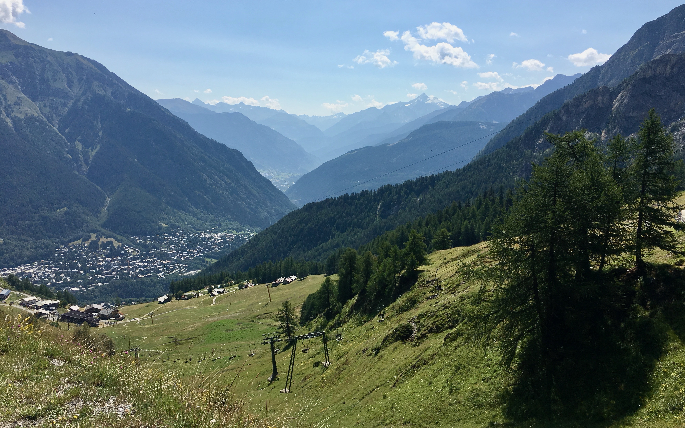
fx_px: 579
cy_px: 229
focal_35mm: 31
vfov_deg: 40.6
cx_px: 344
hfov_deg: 61.2
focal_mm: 4.15
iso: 25
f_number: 2.2
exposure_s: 1/2747
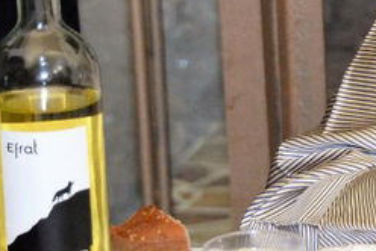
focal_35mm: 553
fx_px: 5783
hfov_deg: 3.7
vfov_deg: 2.5
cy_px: -47
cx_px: 603
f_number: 5.6
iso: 2500
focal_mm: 98
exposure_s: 1/60
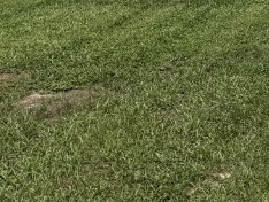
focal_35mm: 105
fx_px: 817
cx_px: 535
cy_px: -185
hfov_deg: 15.2
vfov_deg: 12.6
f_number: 1.78
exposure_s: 1/6173
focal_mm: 6.76
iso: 80
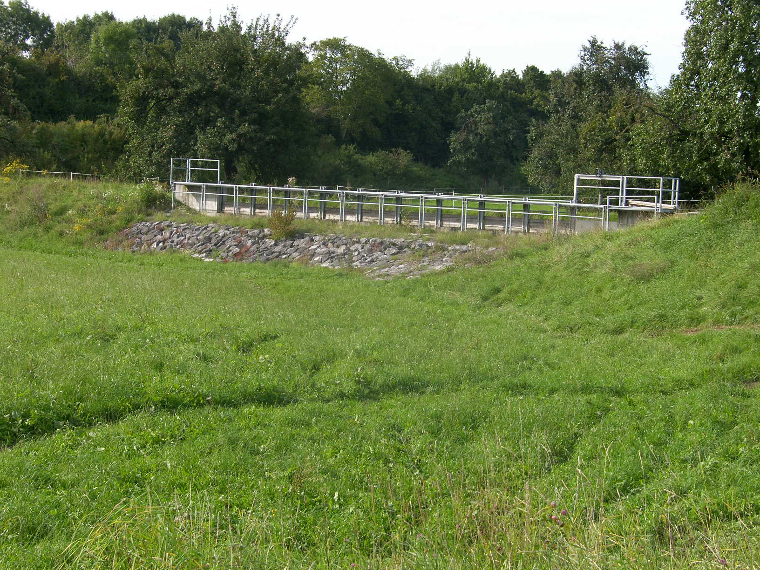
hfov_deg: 23.0
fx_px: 1866
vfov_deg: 17.4
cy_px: 285
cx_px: 380
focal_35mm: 85
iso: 50
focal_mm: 22
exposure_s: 1/250
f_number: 4.6
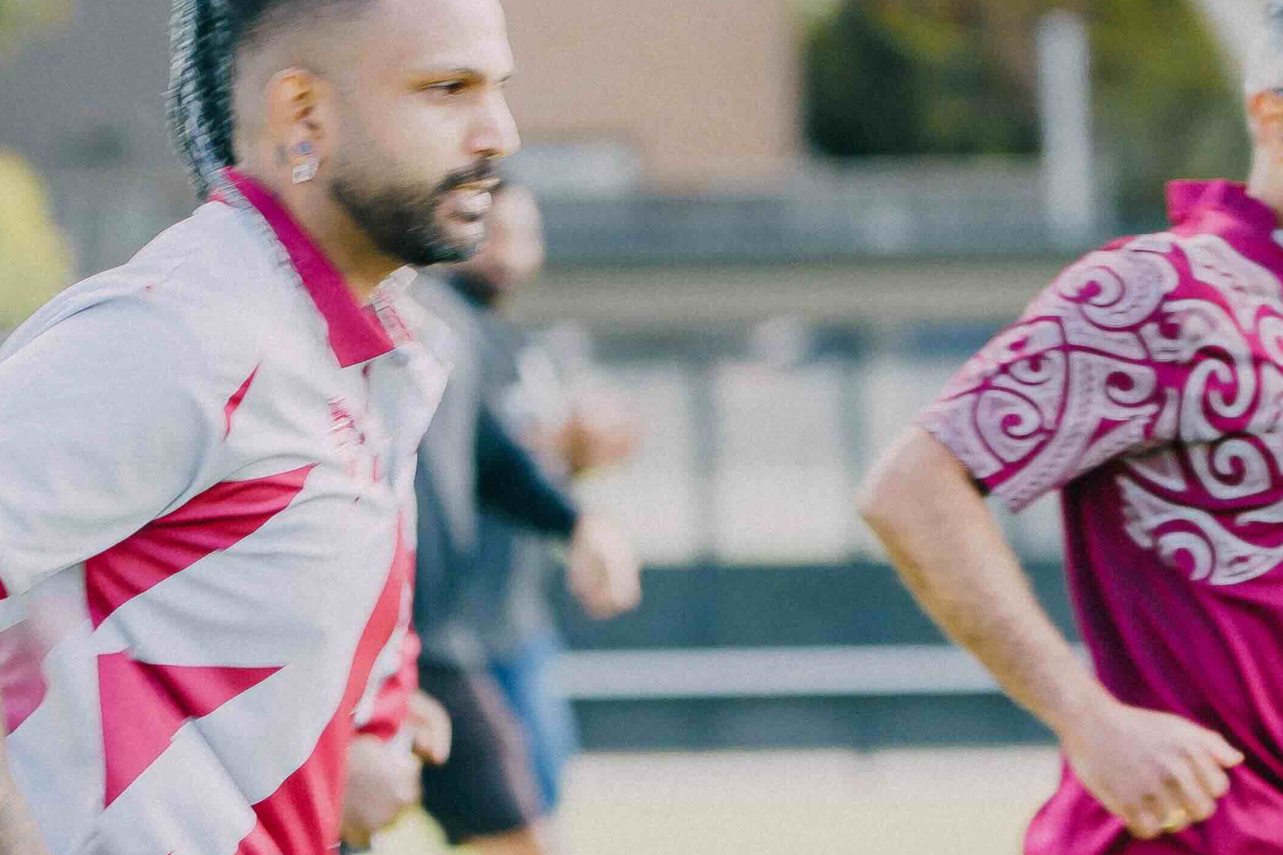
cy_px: 383
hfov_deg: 2.9
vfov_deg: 1.9
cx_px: 359
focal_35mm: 712
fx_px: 25373
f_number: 6.3
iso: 200
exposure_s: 1/160
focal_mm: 252
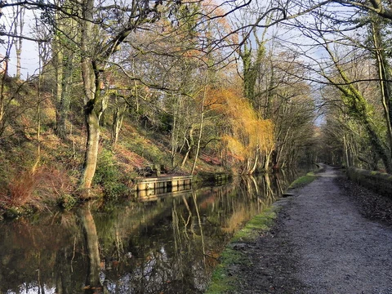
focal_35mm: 33
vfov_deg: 42.9
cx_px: 196
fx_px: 374
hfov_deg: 55.4
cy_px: 147
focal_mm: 5.9
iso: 160
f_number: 3.5
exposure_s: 1/188
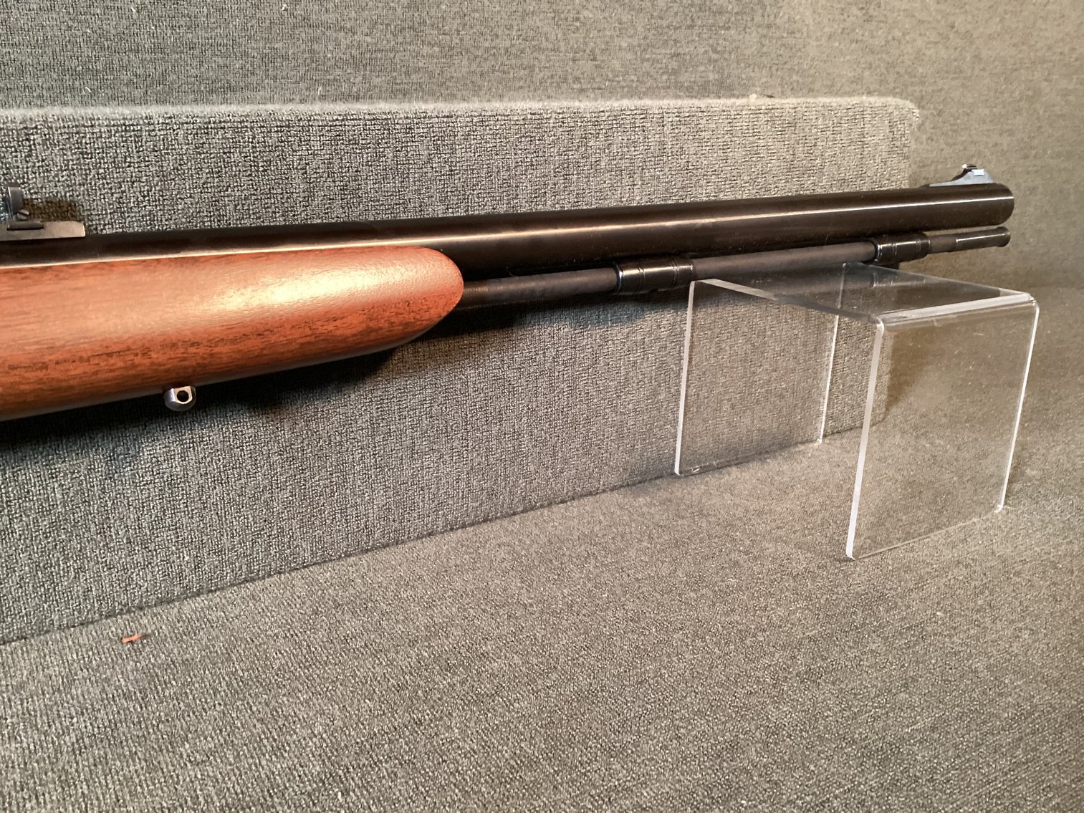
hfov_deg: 58.3
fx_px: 971
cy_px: 406
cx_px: 542
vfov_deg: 45.4
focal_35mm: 31
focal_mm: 3.3
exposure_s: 1/33
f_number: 2.4
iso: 320
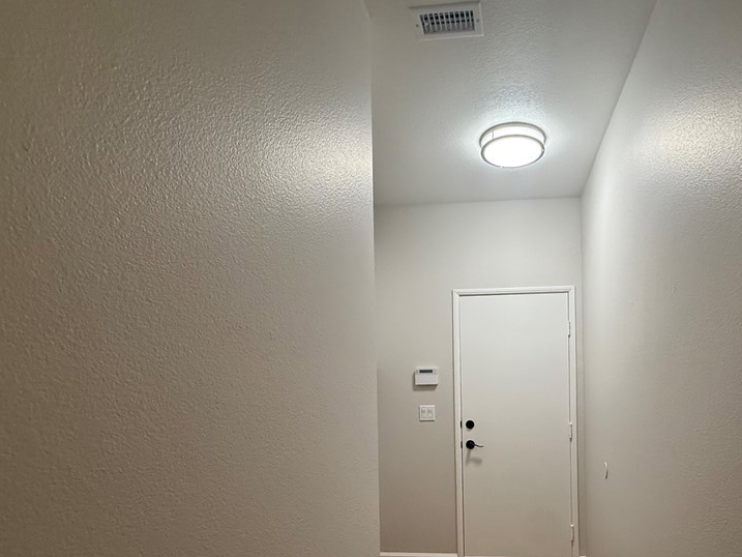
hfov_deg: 79.7
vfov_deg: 64.3
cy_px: 372
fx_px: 429
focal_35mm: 20
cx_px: 478
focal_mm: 2.22
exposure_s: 1/120
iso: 200
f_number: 2.2
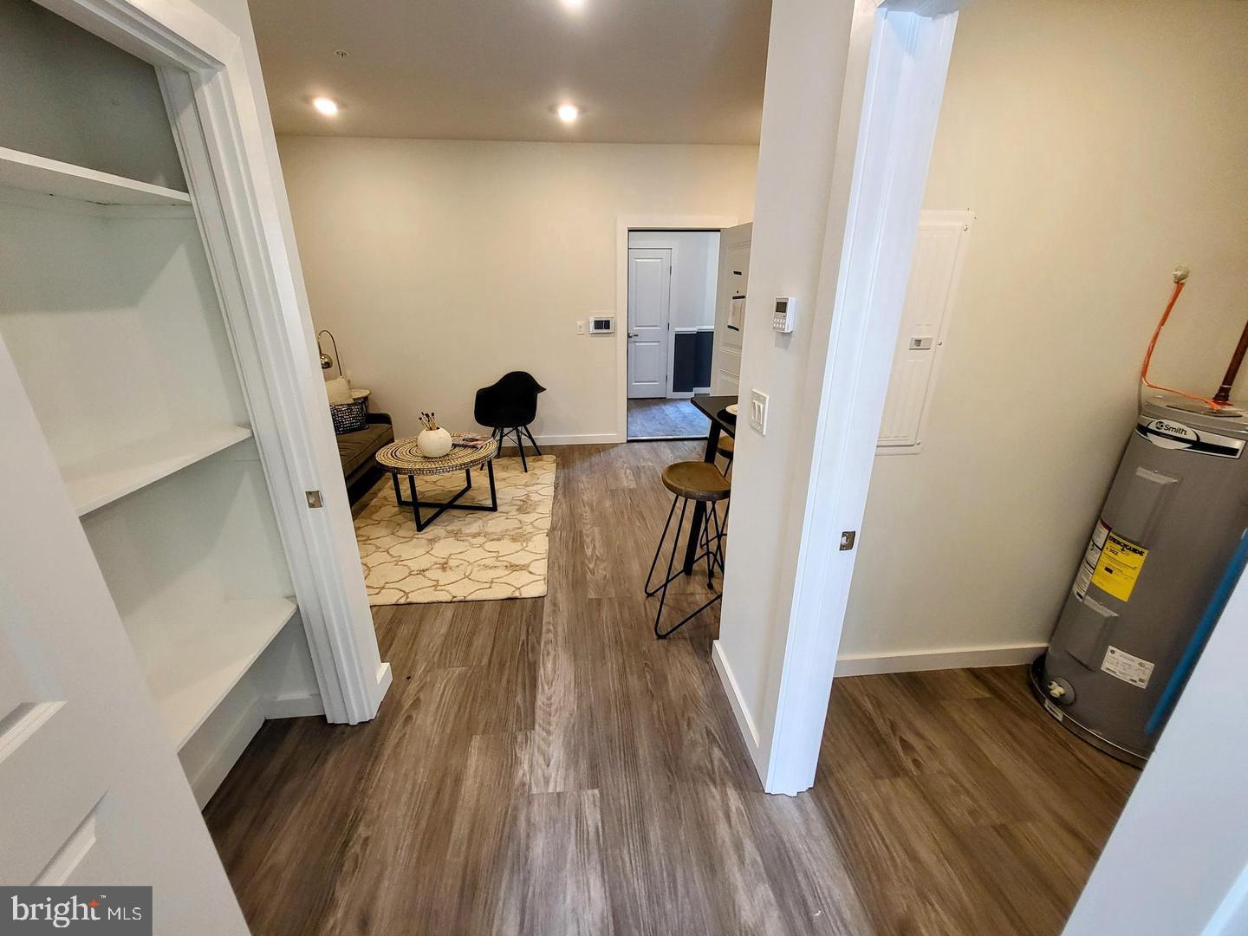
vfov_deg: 89.9
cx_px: 624
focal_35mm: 13
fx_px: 469
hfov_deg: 106.2
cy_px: 468
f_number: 2.2
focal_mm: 1.74
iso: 200
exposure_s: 1/60
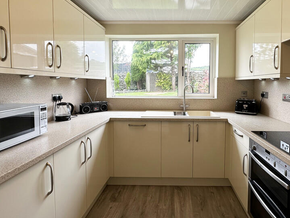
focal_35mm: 20
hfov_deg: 81.0
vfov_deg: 65.6
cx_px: 171
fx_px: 168
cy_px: 92
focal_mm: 2.22
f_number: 2.2
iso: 40
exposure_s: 1/128
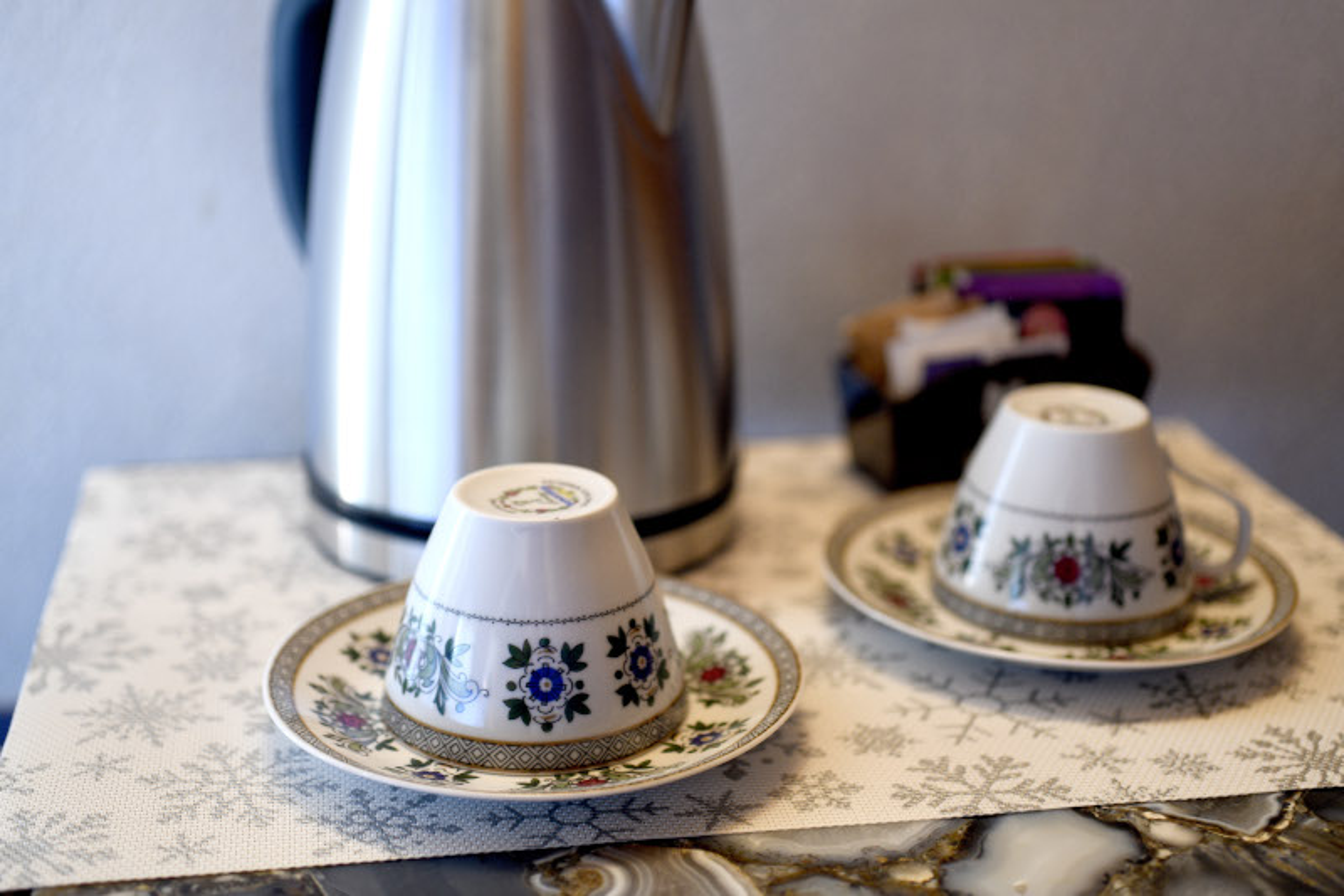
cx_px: 672
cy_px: 448
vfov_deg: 27.0
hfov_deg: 39.6
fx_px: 1866
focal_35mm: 50
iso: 1000
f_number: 3
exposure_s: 1/30
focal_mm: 50
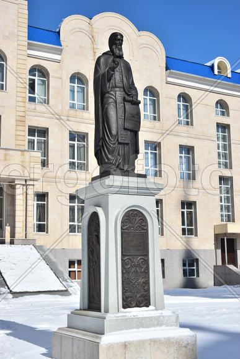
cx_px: 120
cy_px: 180
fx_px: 510
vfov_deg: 38.9
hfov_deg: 26.5
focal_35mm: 51
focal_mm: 34
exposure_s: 1/400
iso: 100
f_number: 10
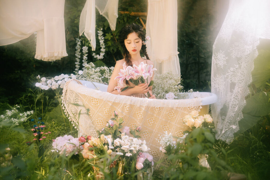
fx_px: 742
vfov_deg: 13.8
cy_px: 90
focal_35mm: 99
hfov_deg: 20.6
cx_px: 135
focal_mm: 100
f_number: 4
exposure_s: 1/125
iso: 100
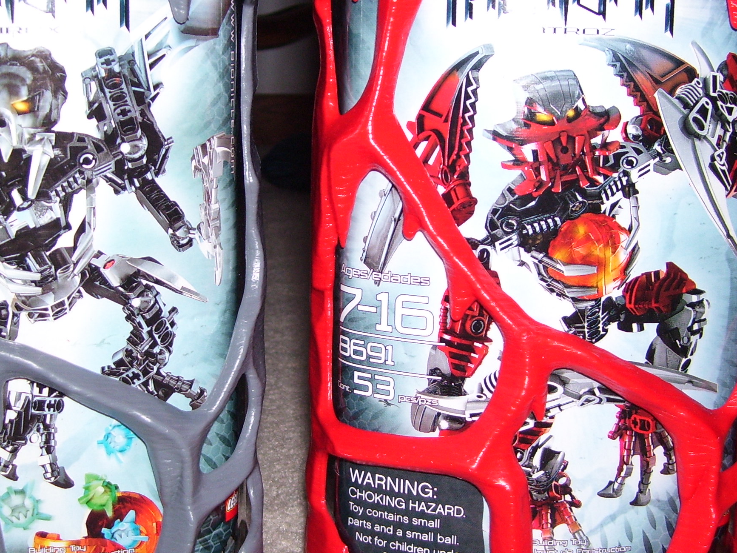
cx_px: 280
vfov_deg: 26.5
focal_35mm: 55
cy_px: 238
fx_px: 1171
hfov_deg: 34.8
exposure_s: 1/60
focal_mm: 6
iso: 125
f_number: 2.7
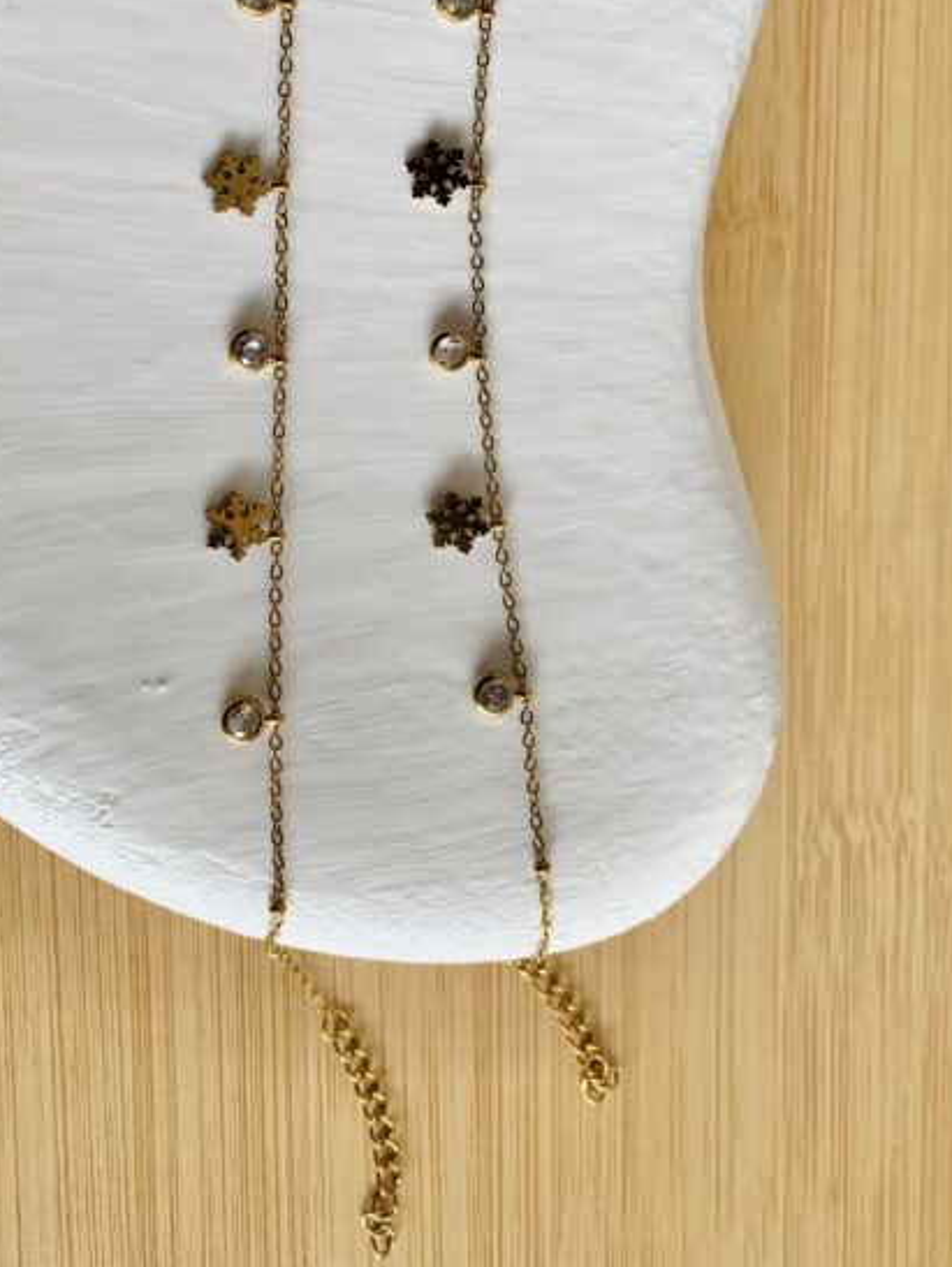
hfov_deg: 37.5
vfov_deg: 47.4
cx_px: 345
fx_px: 1392
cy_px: 343
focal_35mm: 38
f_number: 1.8
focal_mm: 4.25
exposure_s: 1/124
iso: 25
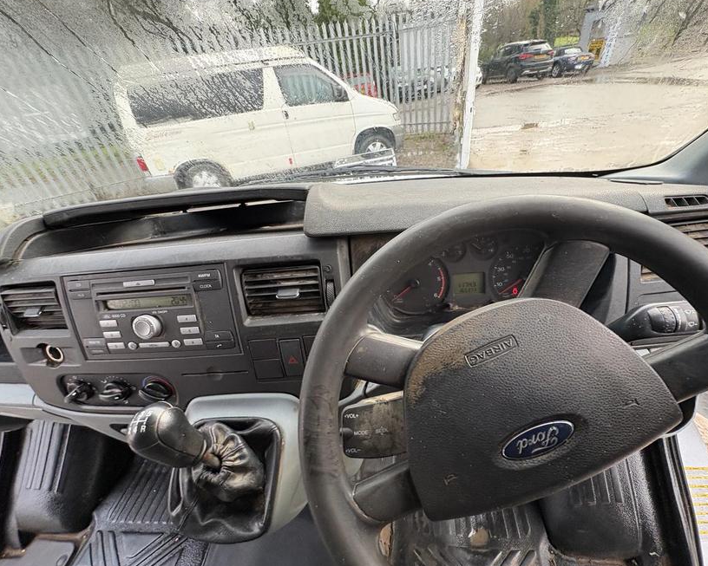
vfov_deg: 84.0
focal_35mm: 15
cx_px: 373
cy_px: 279
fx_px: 314
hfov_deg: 96.7
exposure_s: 1/99
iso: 160
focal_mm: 2.22
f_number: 2.2
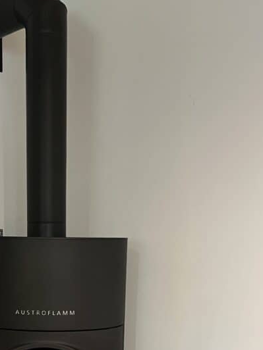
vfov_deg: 36.2
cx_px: 49
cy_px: 305
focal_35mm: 50
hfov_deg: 28.4
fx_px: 507
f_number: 1.6
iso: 500
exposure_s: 1/51
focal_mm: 5.1
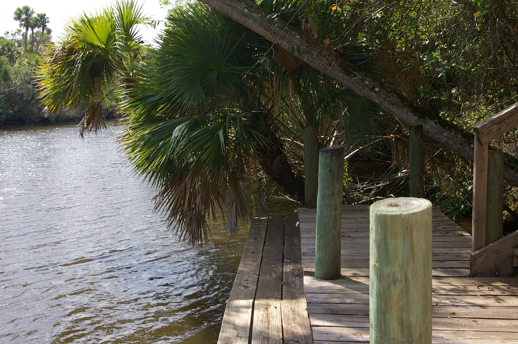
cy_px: 172
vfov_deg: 34.1
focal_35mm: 39
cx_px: 259
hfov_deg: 49.6
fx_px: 561
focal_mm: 26
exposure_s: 1/180
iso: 200
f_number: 8
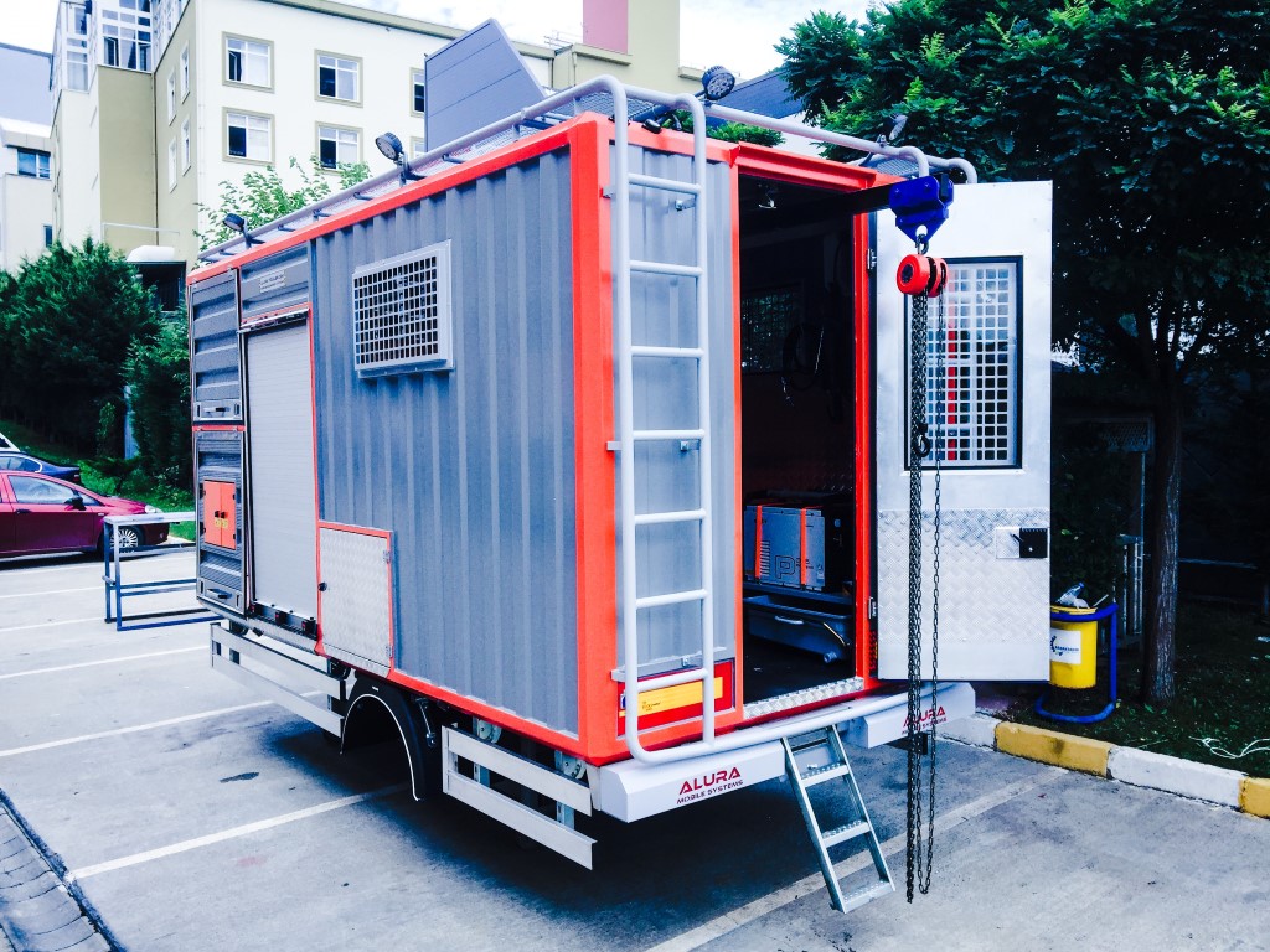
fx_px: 1064
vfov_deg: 48.2
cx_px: 635
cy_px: 476
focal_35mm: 29
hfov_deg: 61.7
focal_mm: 4.15
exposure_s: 1/760
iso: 32
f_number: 2.2
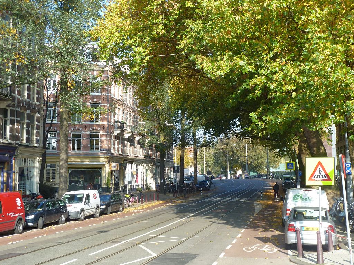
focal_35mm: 48
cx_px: 177
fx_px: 490
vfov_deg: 30.2
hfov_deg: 39.7
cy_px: 132
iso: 80
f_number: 4
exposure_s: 1/125
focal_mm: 7.9
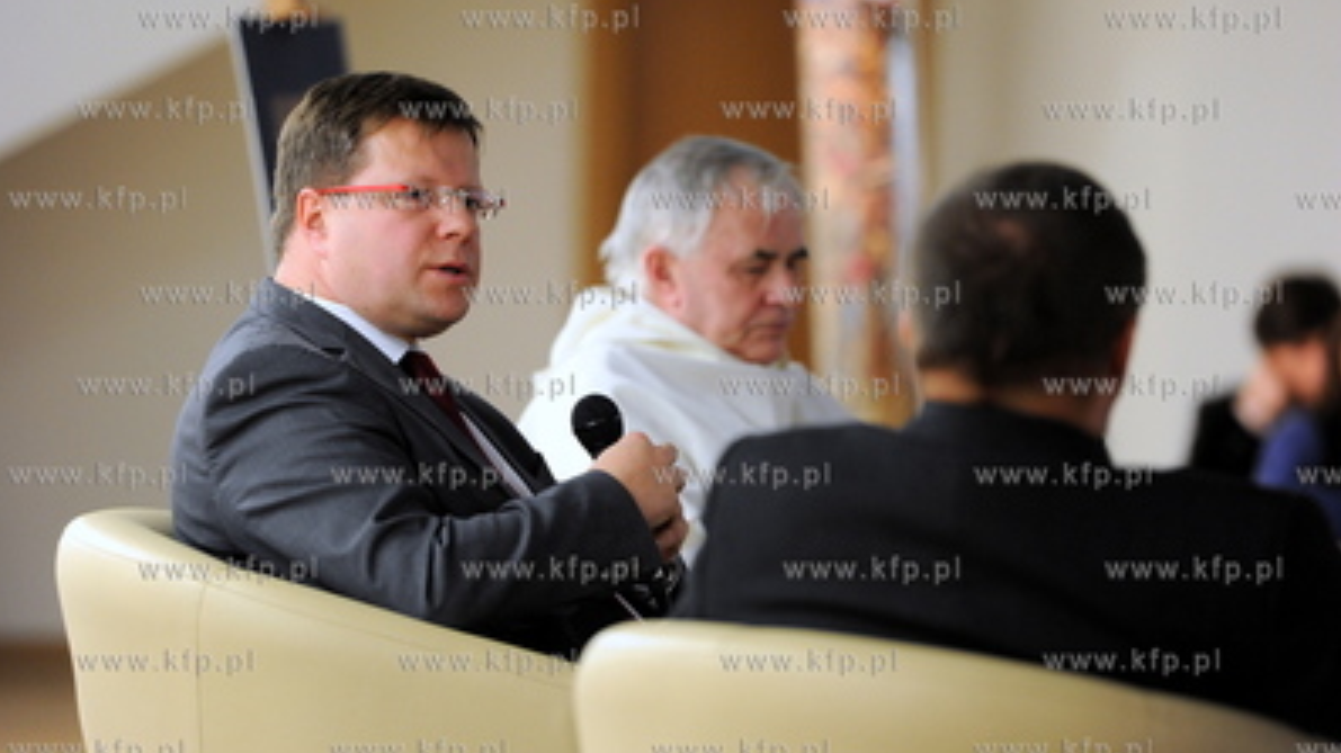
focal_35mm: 211
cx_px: 669
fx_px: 7500
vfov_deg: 5.7
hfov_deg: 10.2
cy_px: 338
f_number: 2.8
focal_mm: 200
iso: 3200
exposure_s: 1/250
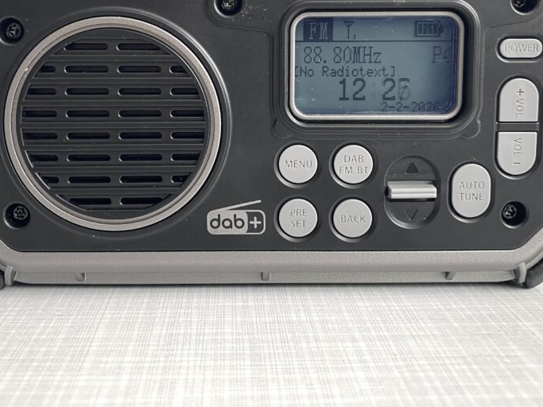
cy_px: 106
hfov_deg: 47.8
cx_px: 246
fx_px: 612
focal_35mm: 39
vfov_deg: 36.0
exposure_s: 1/85
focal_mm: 4.25
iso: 125
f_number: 1.8
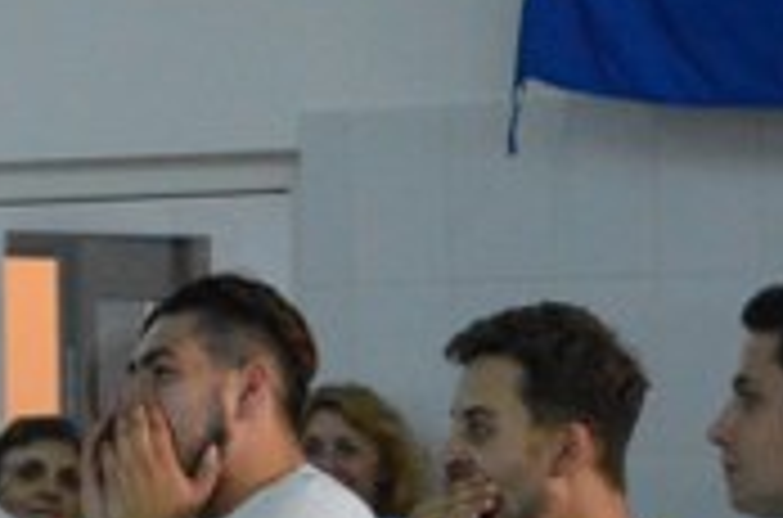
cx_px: -918
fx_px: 10195
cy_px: 703
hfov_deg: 4.3
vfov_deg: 2.9
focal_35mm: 470
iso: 3200
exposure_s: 1/320
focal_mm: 68
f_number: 4.5
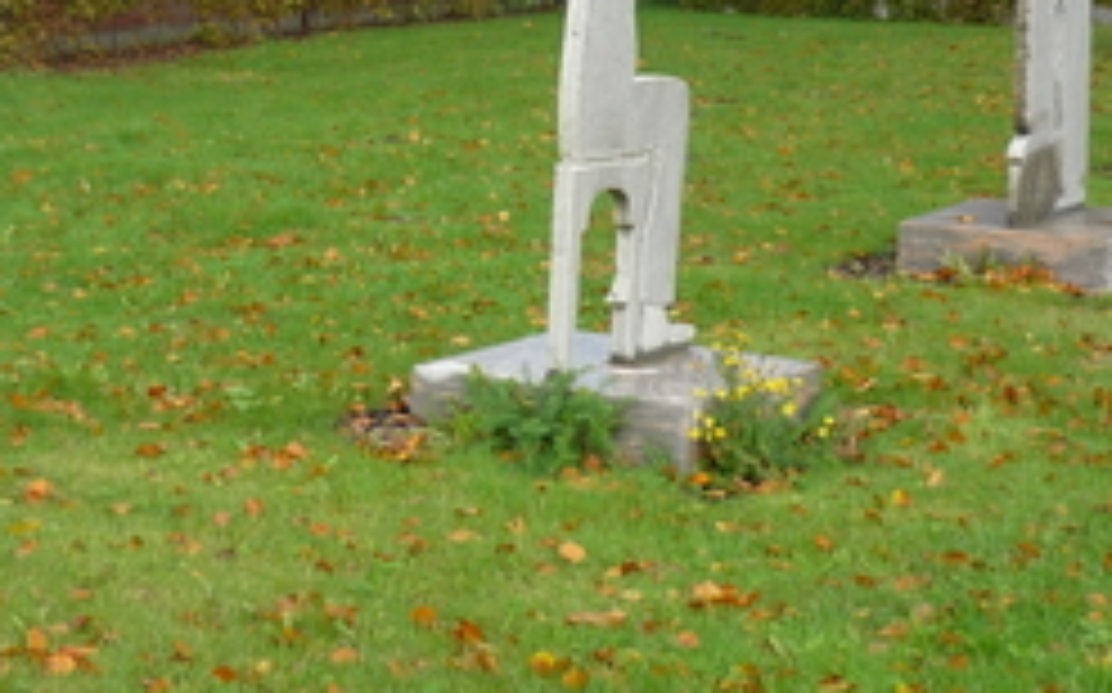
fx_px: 2574
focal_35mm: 85
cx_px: 320
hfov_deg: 24.2
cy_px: 108
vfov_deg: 15.2
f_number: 2.8
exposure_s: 1/200
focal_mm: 5.5
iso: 100
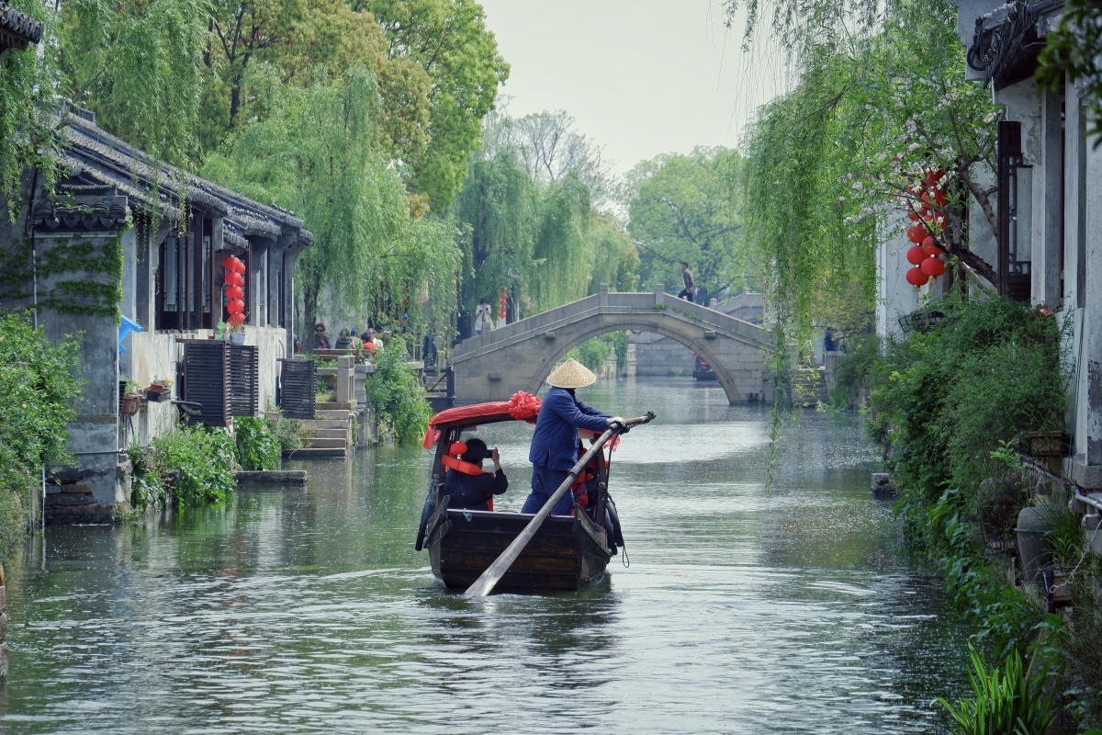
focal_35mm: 170
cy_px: 368
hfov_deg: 12.1
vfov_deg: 8.1
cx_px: 551
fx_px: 5203
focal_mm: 113.8
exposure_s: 1/320
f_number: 8
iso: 200
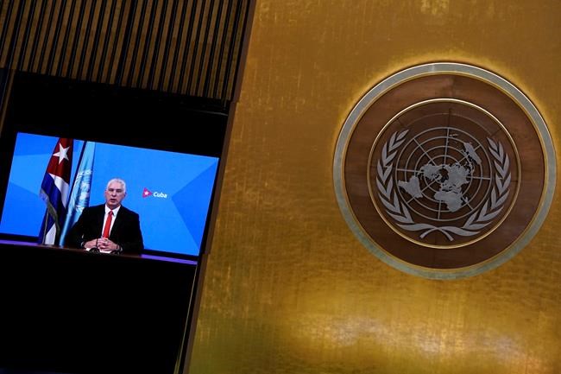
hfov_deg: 14.0
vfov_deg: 9.3
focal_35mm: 147
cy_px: 187
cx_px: 280
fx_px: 2290
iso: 2500
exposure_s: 1/40
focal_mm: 147
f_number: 8
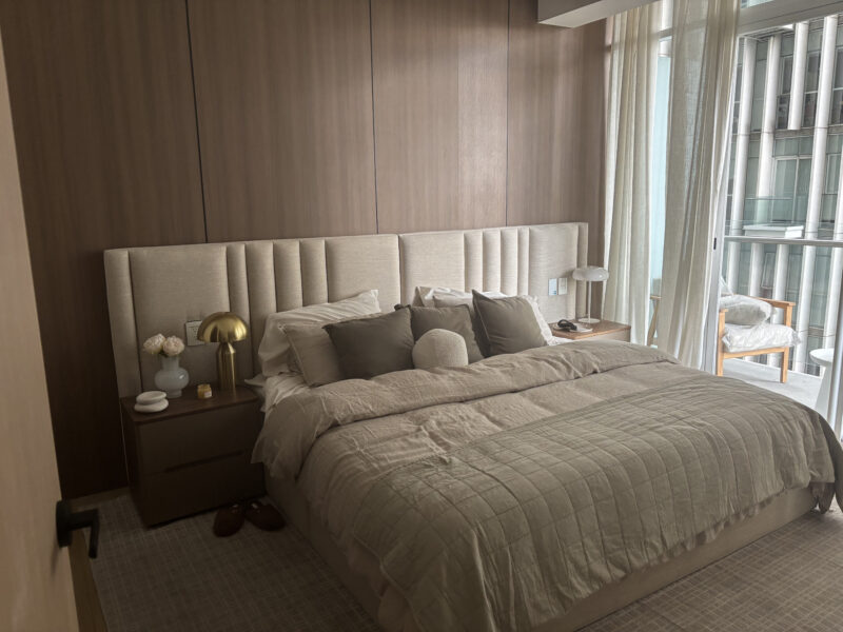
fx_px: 633
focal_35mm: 26
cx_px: 422
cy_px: 316
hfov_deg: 67.3
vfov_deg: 53.1
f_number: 1.6
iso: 200
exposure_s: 1/60
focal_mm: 5.96
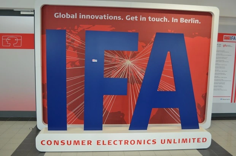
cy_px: 78
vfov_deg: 39.8
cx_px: 118
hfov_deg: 57.3
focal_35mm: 33
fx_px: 216
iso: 800
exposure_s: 1/60
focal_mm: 22
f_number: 4
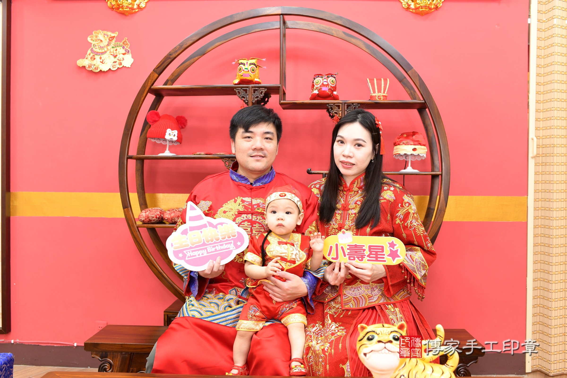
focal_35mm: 35
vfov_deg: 37.9
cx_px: 284
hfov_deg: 54.4
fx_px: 551
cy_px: 189
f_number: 4.5
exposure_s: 1/200
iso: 800
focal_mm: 35
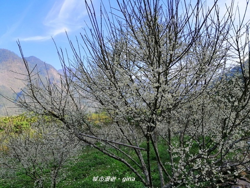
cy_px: 94
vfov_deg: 53.1
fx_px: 188
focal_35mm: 26
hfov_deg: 67.3
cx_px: 125
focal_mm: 3.81
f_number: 2.2
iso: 50
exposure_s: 1/451
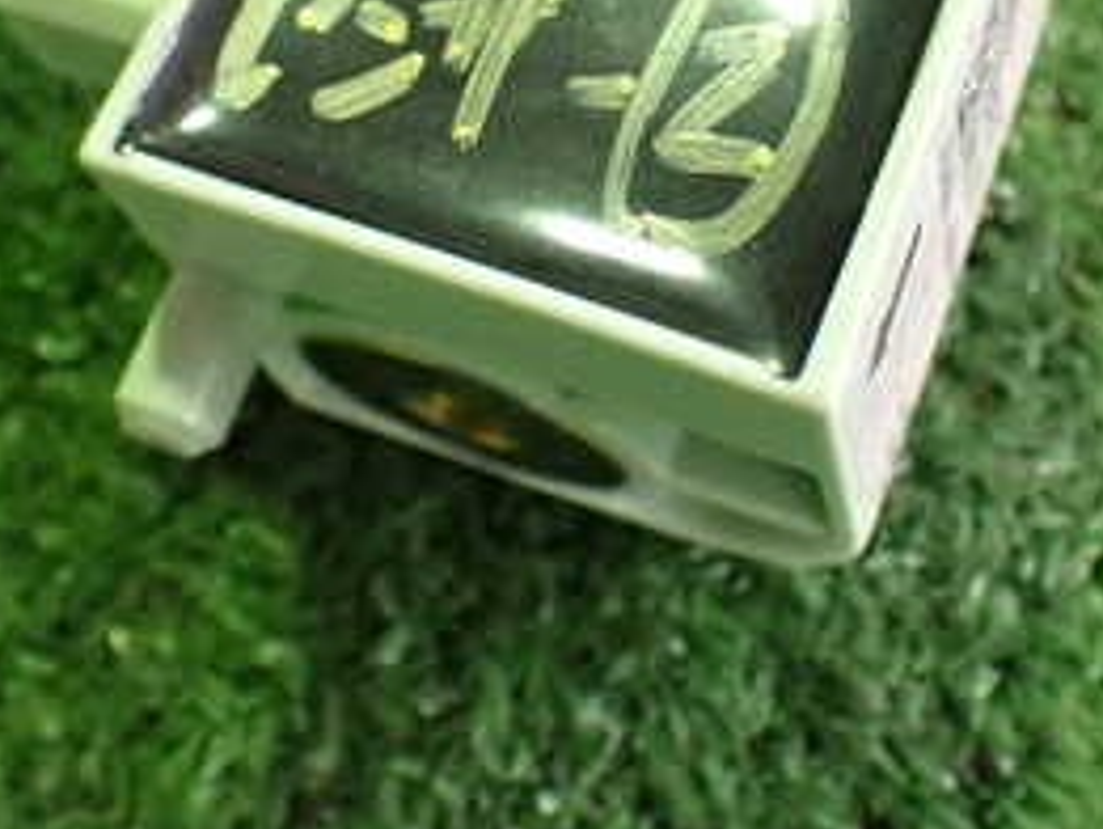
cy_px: 59
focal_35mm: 69
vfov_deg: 20.8
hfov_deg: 28.1
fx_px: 2200
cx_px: 638
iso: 800
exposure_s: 1/80
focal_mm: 5.4
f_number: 2.3
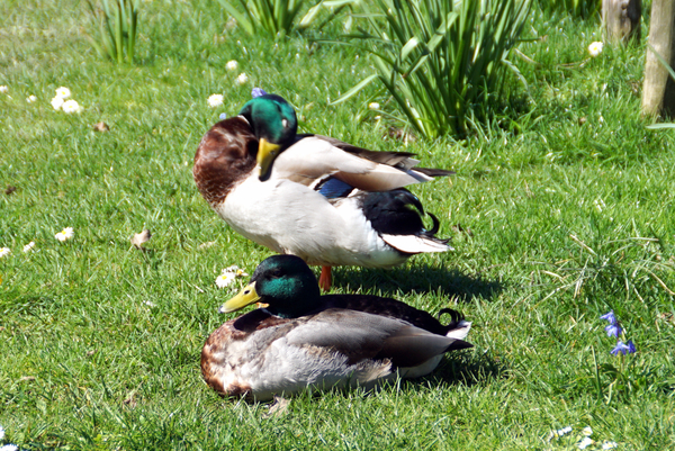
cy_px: 226
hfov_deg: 15.2
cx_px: 338
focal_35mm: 135
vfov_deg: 10.2
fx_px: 2533
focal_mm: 90
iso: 100
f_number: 6.3
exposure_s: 1/250
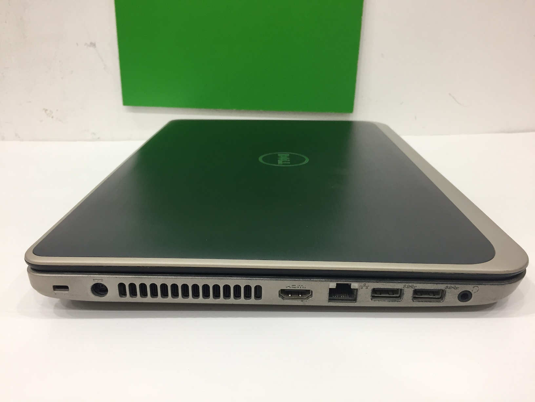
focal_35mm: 29
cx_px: 268
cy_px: 201
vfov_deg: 48.2
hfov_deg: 61.7
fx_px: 448
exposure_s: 1/33
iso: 80
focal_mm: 4.15
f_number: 2.2
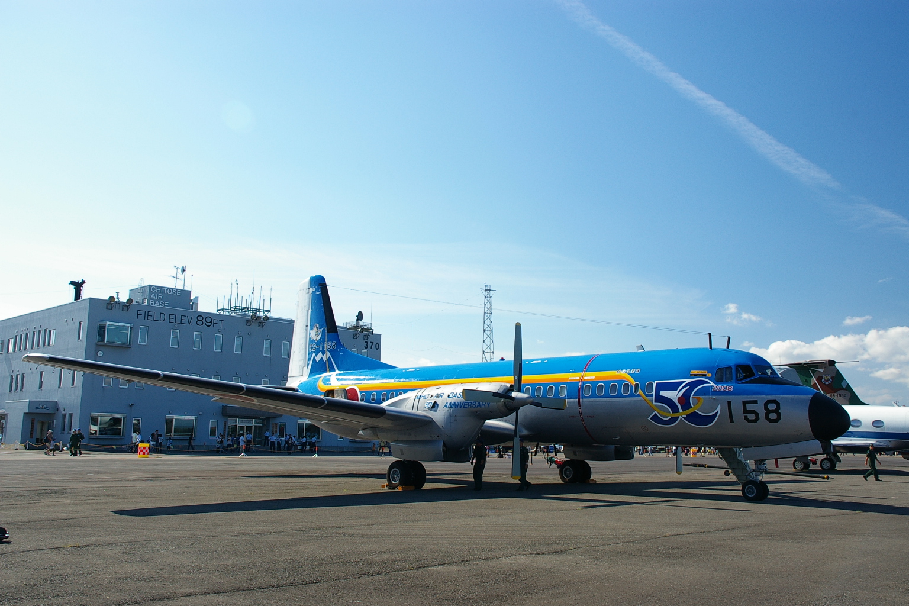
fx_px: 795
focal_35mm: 32
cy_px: 303
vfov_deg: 41.7
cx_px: 454
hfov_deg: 59.5
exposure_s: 1/60
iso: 200
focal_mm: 21
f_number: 9.5
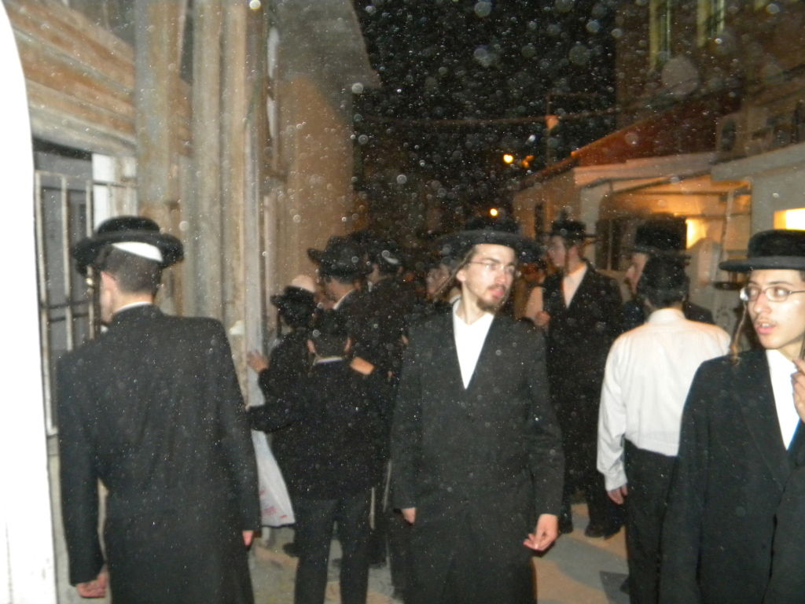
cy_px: 302
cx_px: 402
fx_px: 651
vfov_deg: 49.7
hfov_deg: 63.4
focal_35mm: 28
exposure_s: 1/26
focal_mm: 5
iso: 400
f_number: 3.5
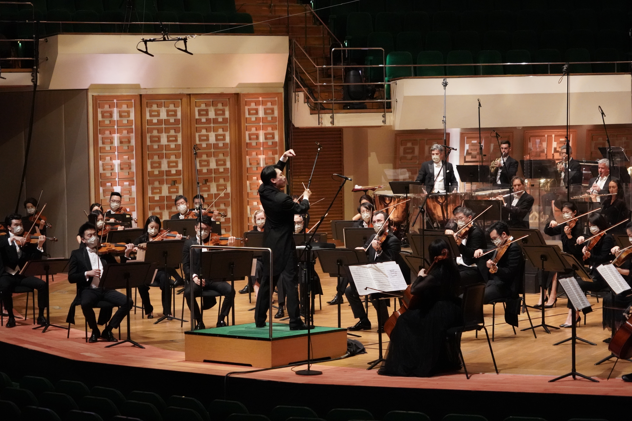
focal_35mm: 100
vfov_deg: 13.7
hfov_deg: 20.4
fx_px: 1755
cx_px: 316
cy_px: 210
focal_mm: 100
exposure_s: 1/200
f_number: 5.6
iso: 16000
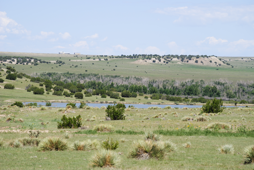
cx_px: 127
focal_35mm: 232
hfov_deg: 8.8
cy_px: 85
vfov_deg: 5.9
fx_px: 1642
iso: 100
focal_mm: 155
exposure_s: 1/250
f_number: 10
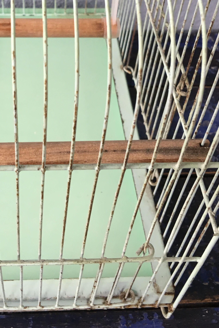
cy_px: 71
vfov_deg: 38.3
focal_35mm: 50
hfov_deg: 26.4
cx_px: 41
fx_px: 456
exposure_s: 1/33
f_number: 2.2
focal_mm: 4.15
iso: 80
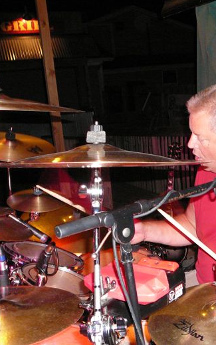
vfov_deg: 40.3
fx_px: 470
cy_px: 171
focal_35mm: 50
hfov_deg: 25.1
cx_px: 193
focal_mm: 5.2
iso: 320
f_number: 2.8
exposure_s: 1/30
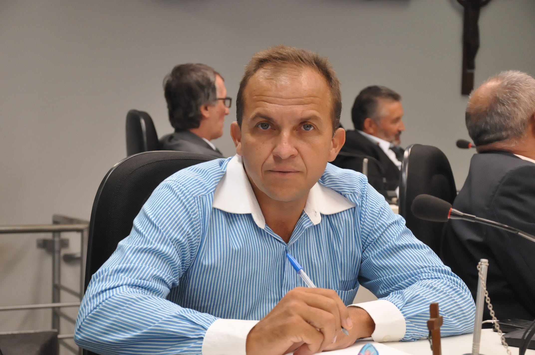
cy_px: 178
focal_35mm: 78
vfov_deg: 17.4
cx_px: 268
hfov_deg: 26.0
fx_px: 1158
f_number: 5.6
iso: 2000
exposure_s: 1/125
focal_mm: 52
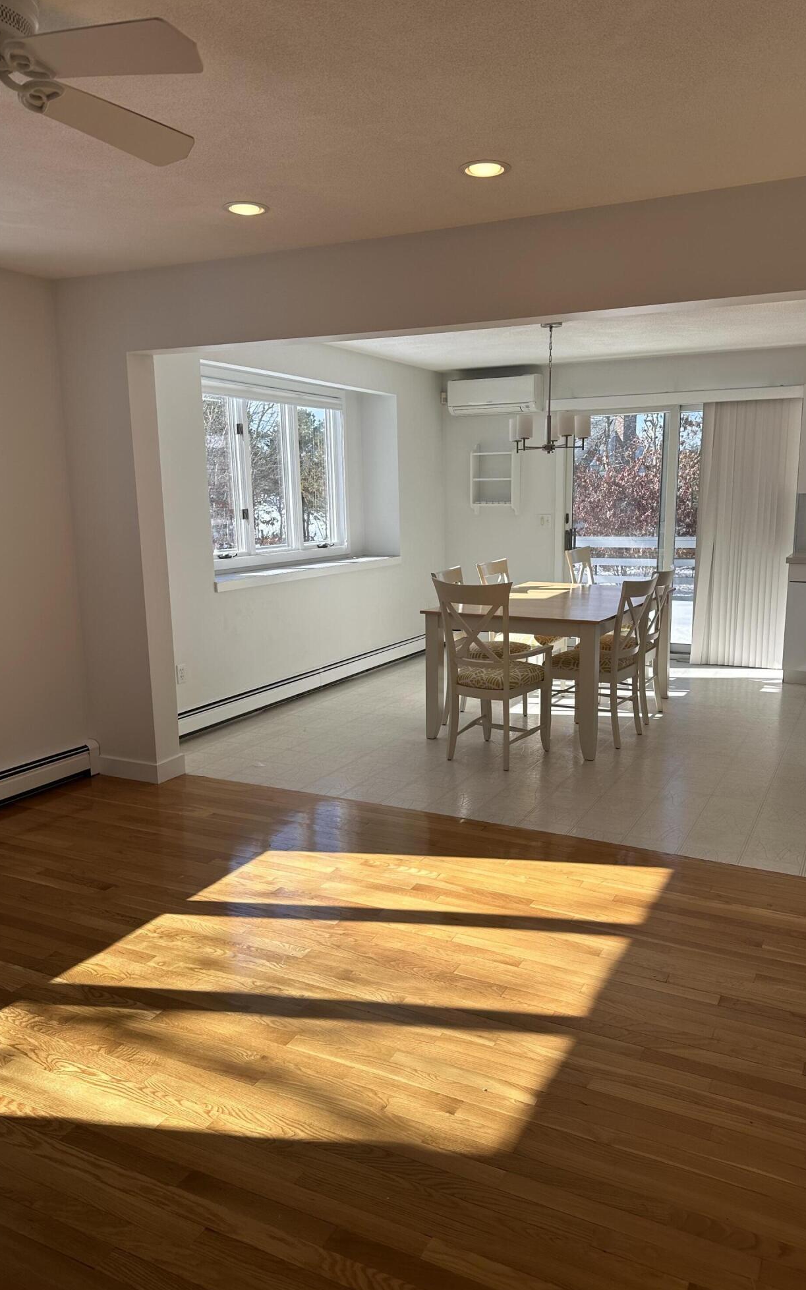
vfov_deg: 70.4
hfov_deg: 47.6
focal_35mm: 26
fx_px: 914
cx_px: 434
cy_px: 656
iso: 80
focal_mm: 6.86
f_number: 1.78
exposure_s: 1/1131
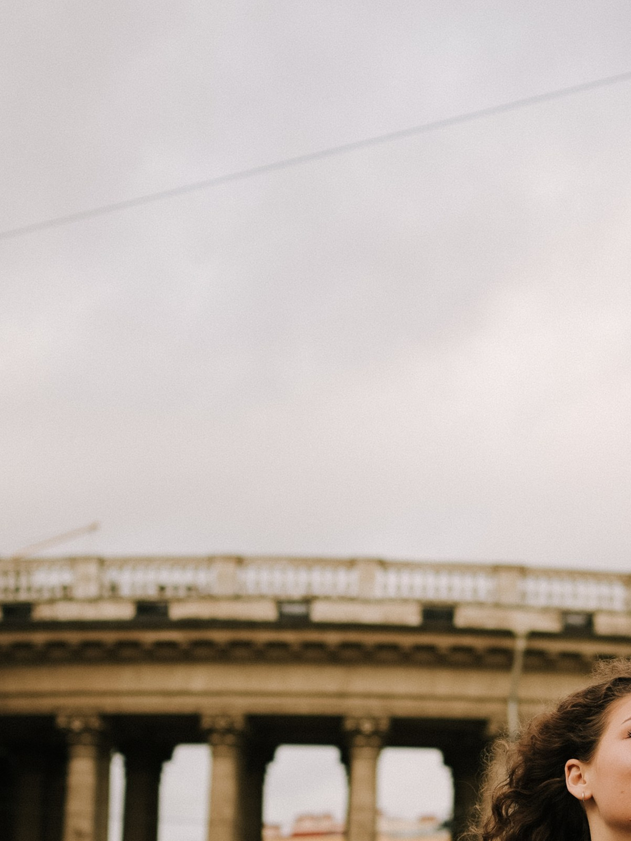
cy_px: 668
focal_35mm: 86
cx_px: 498
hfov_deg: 17.0
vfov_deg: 22.5
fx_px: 2091
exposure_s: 1/800
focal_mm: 35
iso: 100
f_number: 2.8
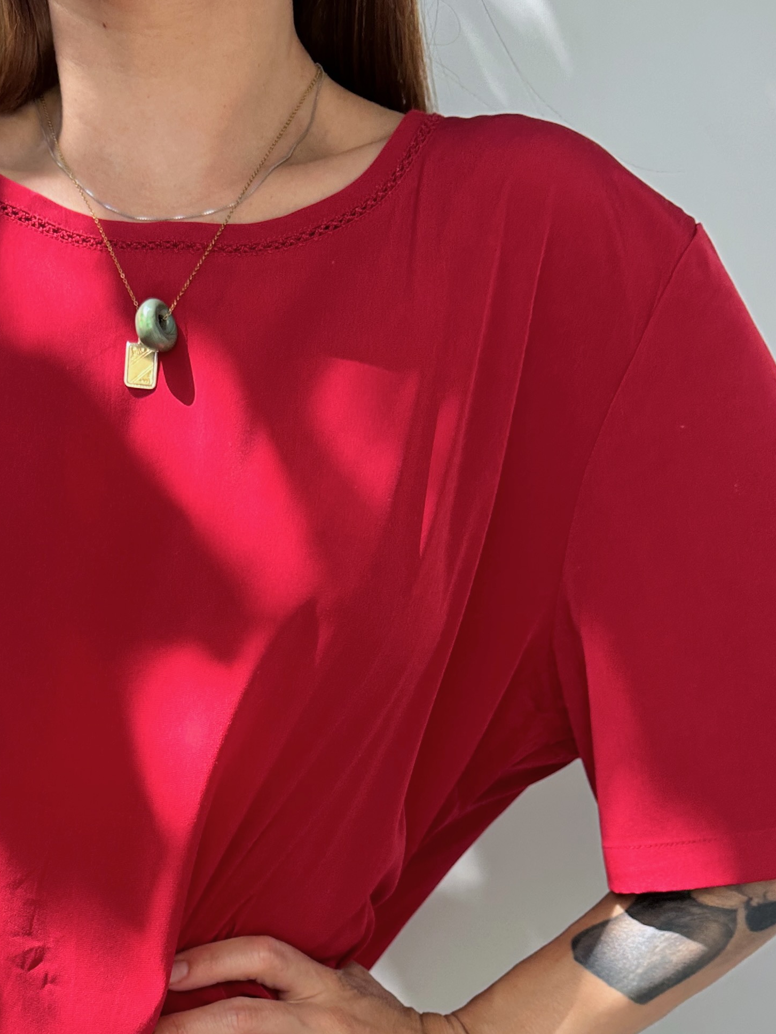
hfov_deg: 32.4
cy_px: 878
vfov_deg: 40.5
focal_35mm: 44
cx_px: 208
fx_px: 1315
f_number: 1.78
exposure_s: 1/303
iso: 80
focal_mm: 6.86
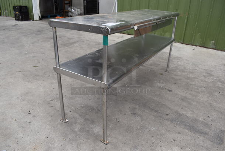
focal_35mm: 27
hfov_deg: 67.3
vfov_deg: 48.0
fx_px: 169
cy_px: 76
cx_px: 112
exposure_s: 1/320
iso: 200
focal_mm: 18
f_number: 7.1
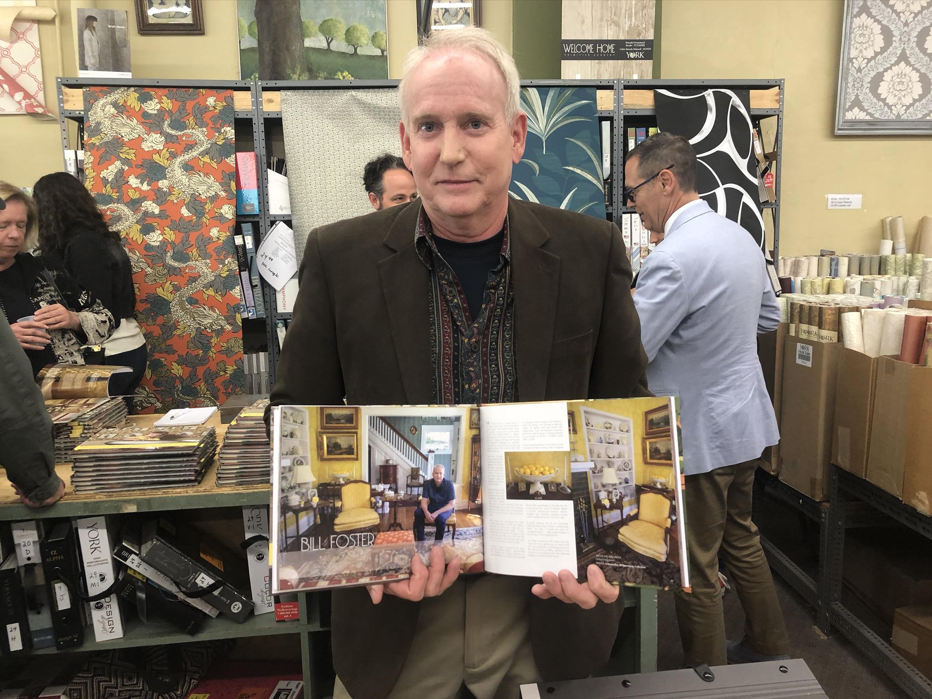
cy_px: 350
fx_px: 754
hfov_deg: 63.4
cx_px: 466
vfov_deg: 49.7
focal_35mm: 28
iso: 40
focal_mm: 3.99
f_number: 1.8
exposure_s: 1/24
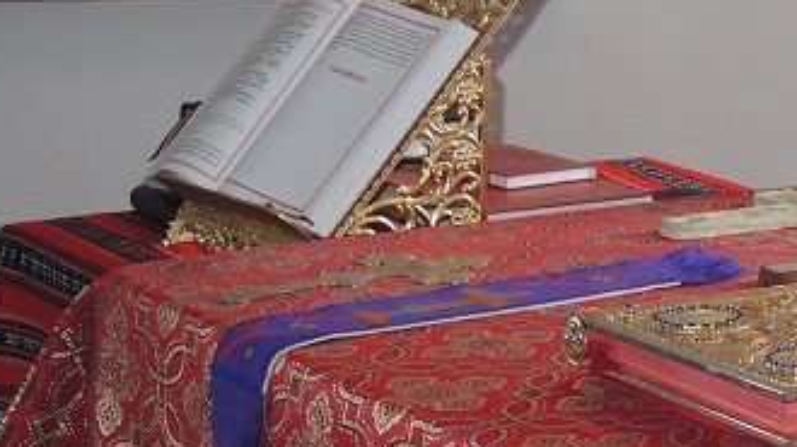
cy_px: 77
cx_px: 1338
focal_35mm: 119
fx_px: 2513
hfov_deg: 15.9
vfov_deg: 10.1
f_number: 2
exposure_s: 1/40
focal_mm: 6.5
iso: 125
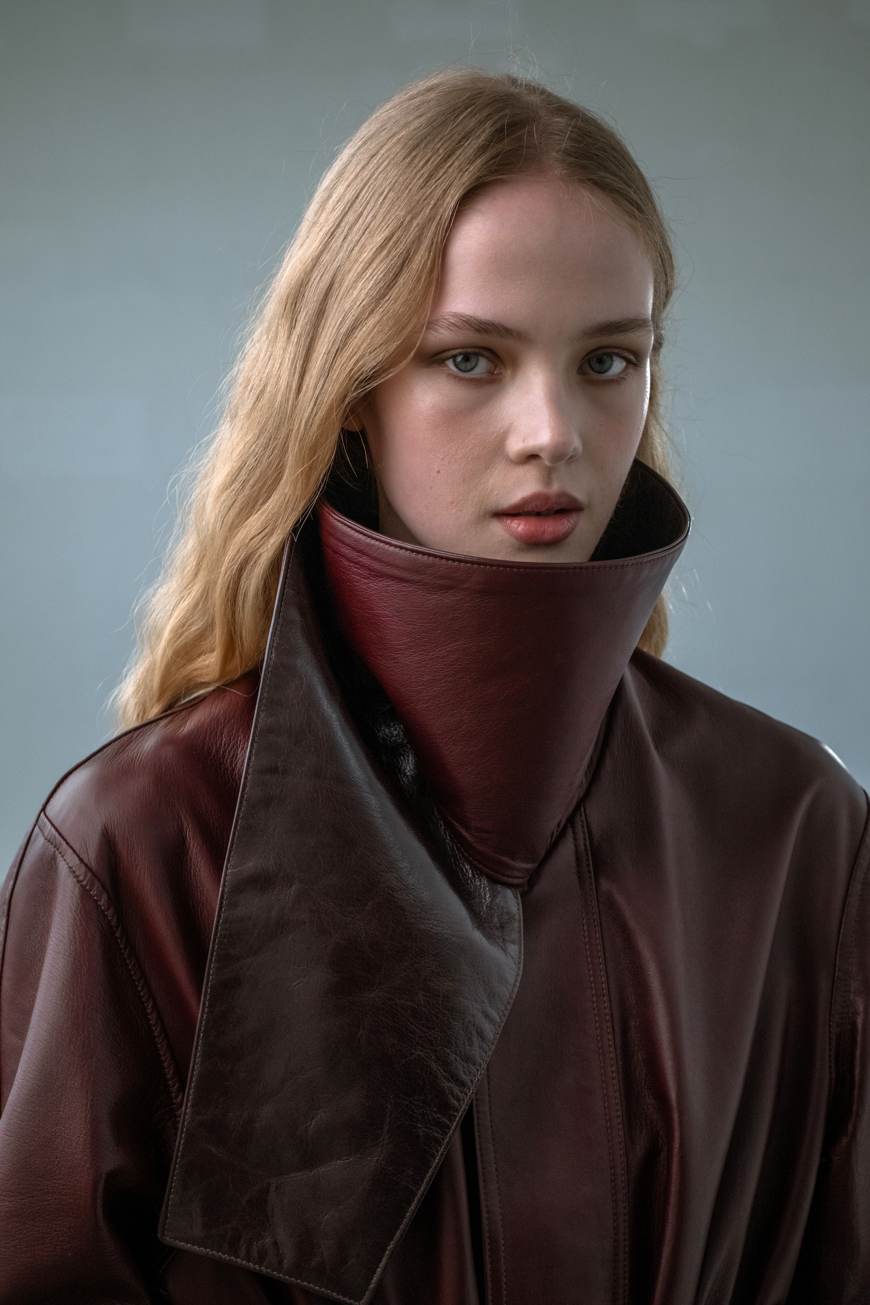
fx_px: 1921
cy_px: 652
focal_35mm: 53
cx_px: 435
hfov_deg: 25.5
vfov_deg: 37.5
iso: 640
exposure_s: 1/500
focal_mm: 35
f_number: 4.5
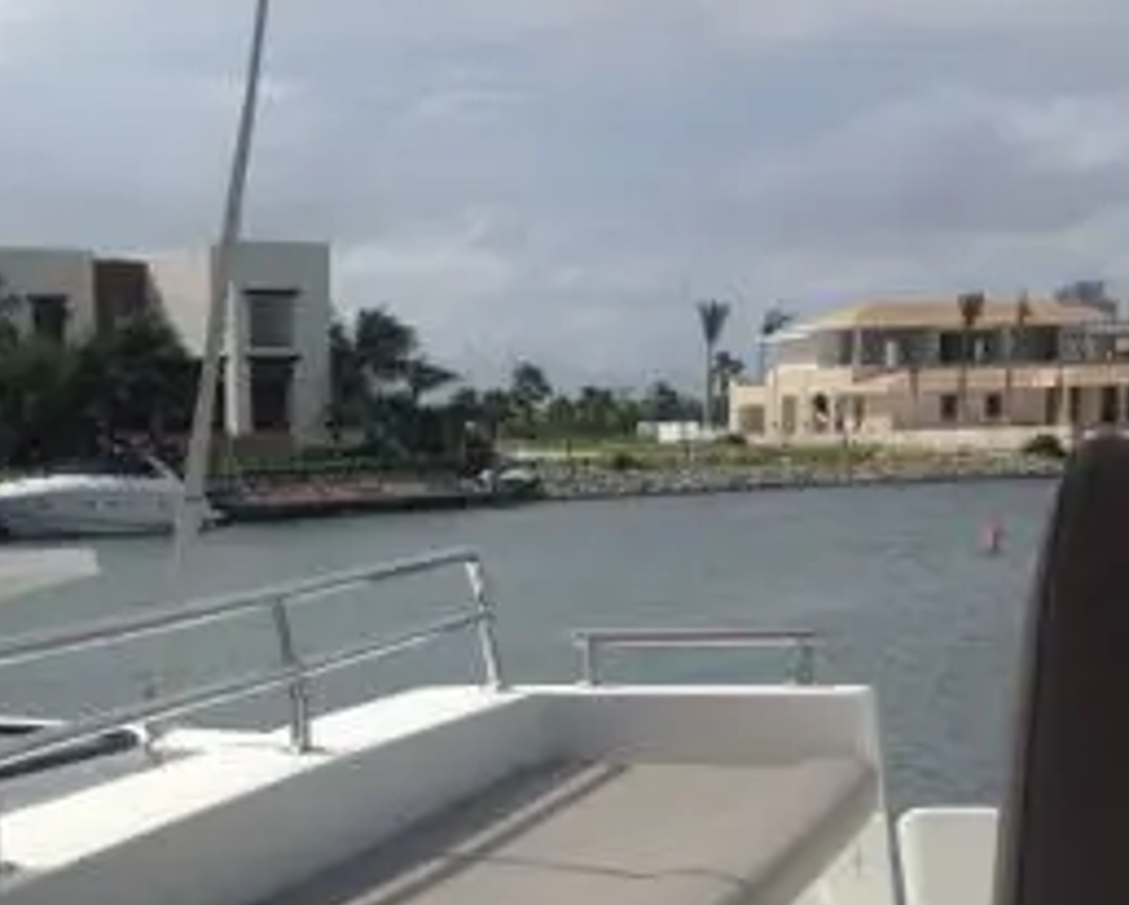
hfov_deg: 22.1
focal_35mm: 85
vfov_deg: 17.8
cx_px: 185
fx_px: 2842
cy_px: 843
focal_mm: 4.28
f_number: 2.4
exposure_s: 1/3690
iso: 50
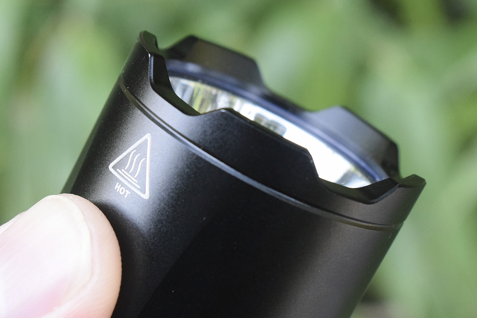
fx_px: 1519
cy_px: 169
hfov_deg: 17.8
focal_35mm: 115
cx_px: 212
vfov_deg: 11.9
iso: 3200
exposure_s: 1/400
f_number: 10
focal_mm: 55
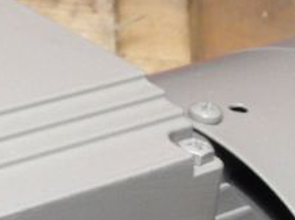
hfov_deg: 10.1
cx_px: -15
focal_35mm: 195
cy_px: 515
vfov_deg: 7.2
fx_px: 1659
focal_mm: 4.12
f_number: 2.4
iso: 64
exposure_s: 1/20
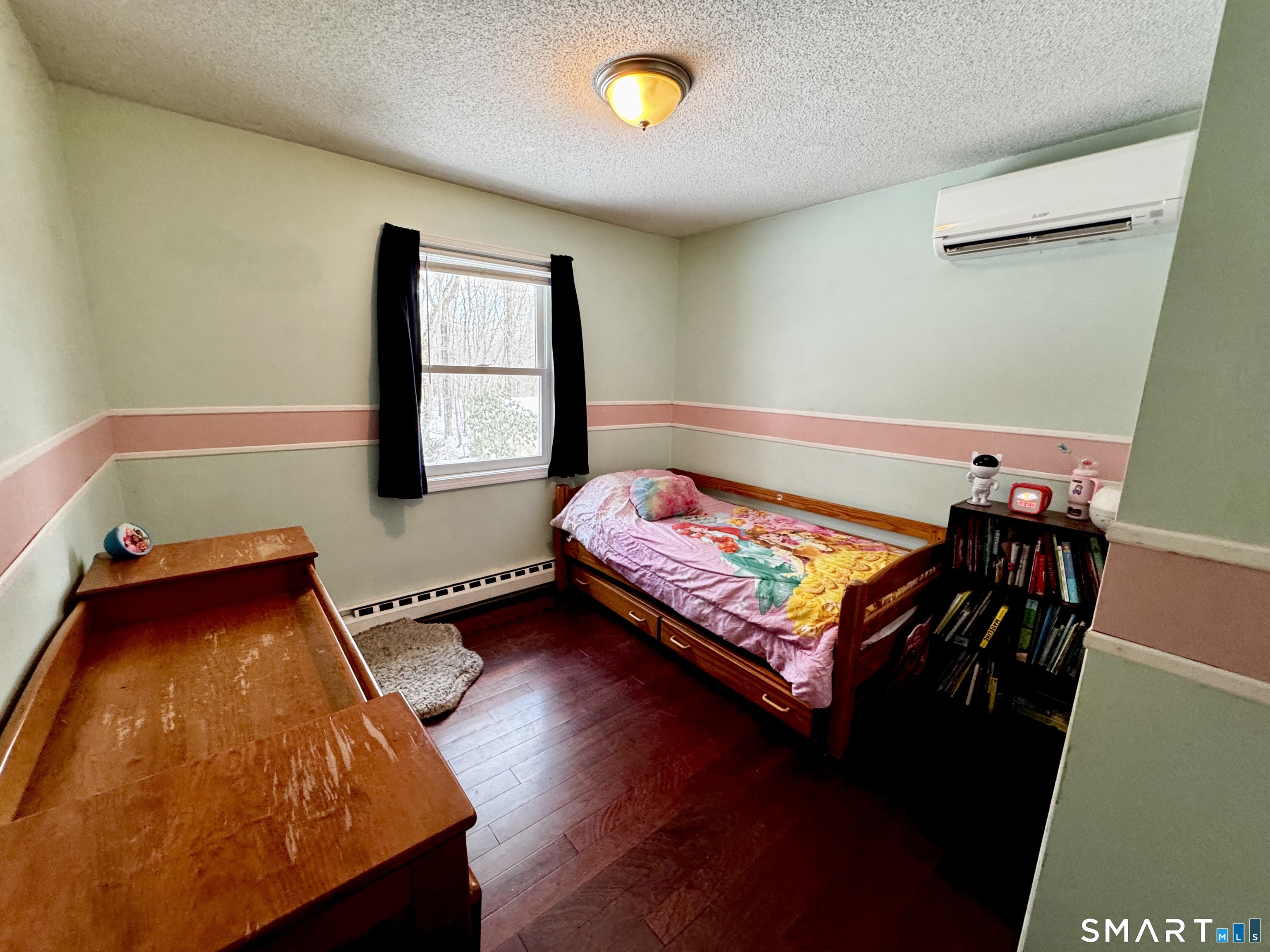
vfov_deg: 85.7
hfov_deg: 102.1
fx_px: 514
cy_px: 476
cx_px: 635
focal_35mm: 14
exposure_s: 1/60
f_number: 2.2
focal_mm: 2.22
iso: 320
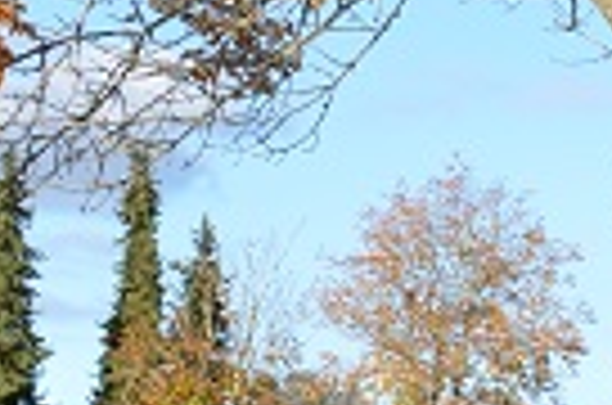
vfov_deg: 5.9
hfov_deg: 8.8
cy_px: 425
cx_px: 850
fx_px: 3901
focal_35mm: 230
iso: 160
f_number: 8
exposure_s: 1/250
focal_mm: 26
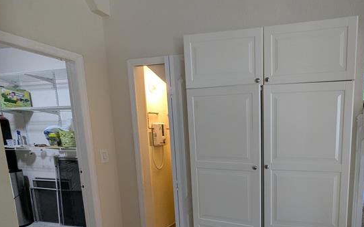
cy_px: 173
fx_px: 248
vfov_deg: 47.3
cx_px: 259
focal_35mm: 25
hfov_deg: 69.2
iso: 224
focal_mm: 2.35
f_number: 2.2
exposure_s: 1/120
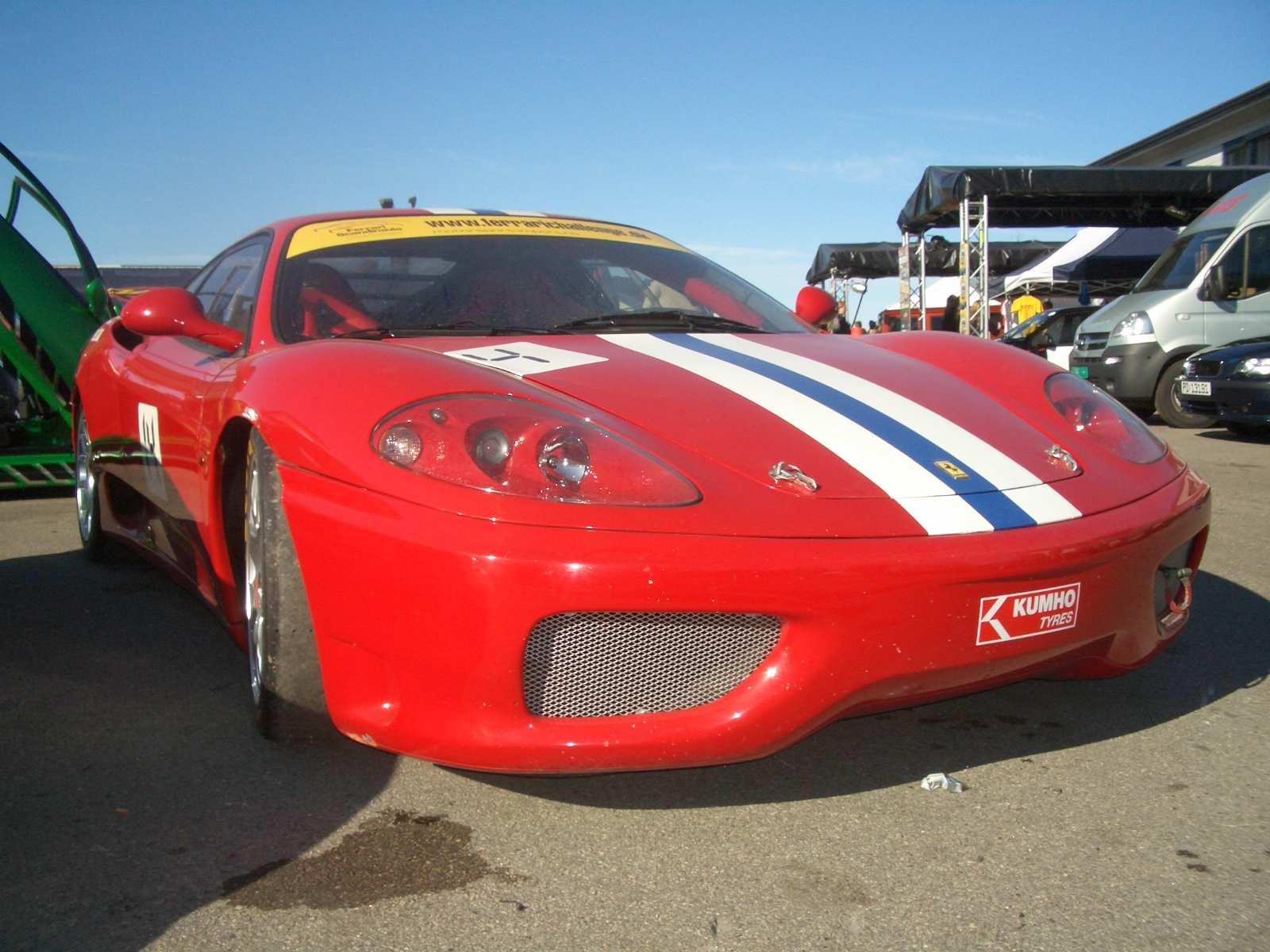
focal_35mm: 35
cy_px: 476
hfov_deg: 52.6
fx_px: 1284
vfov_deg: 40.7
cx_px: 635
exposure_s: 1/1250
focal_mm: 5.8
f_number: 4.3
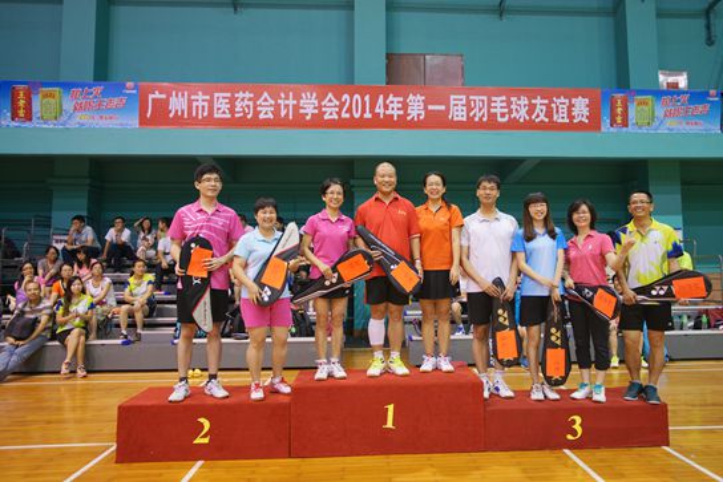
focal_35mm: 24
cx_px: 362
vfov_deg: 53.2
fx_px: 482
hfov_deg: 73.7
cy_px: 241
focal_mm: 24
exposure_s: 1/30
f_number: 3.5
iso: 400
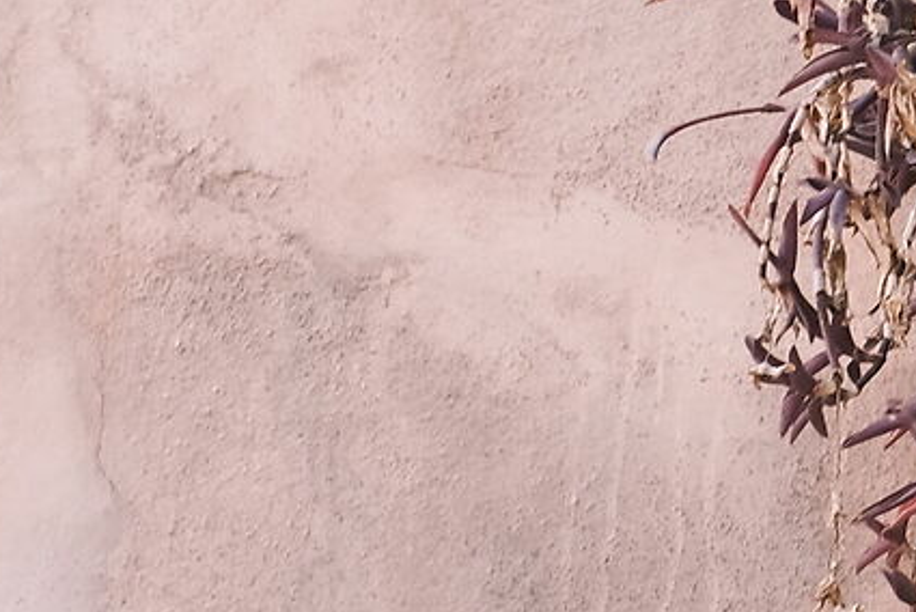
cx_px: 2520
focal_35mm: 299
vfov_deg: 4.6
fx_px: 7613
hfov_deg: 6.4
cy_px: 343
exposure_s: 1/60
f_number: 8
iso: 400
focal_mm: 35
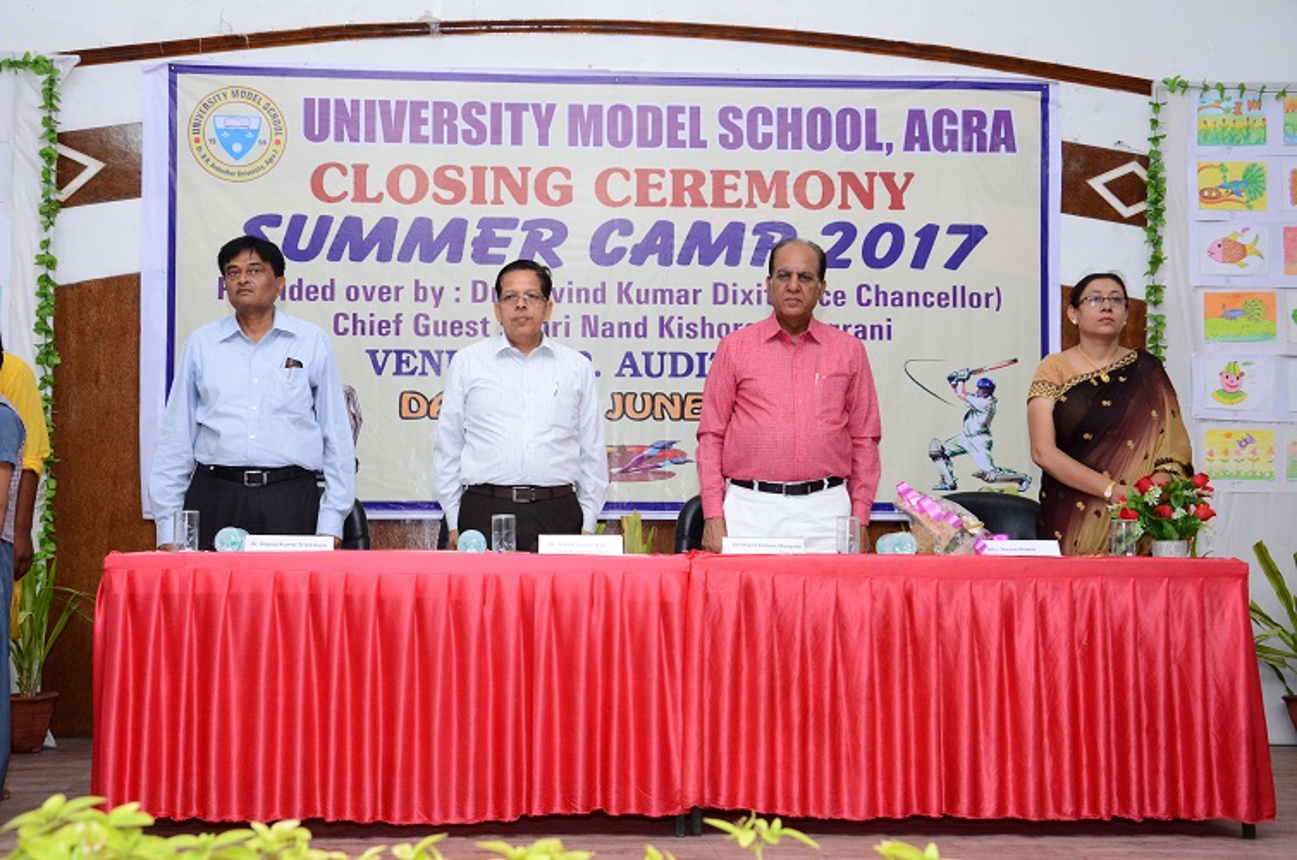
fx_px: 1726
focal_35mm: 48
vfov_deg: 28.0
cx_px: 648
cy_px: 430
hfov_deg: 41.2
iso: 1600
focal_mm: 32
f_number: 5.6
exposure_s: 1/125
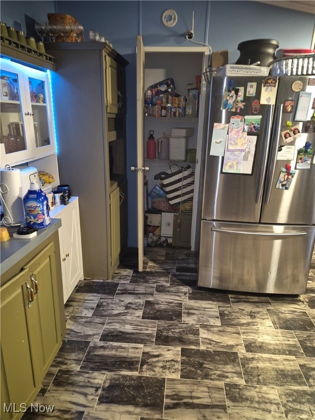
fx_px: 279
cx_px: 158
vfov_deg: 73.9
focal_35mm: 23
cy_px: 210
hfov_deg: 58.9
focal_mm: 5.4
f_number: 1.8
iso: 250
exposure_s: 1/8
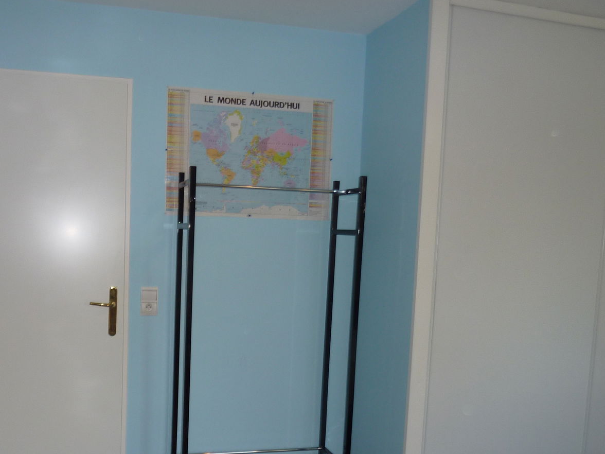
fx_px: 594
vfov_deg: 41.4
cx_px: 222
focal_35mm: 34
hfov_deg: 53.3
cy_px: 294
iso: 100
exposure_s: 1/30
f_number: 3.3
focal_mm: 4.1
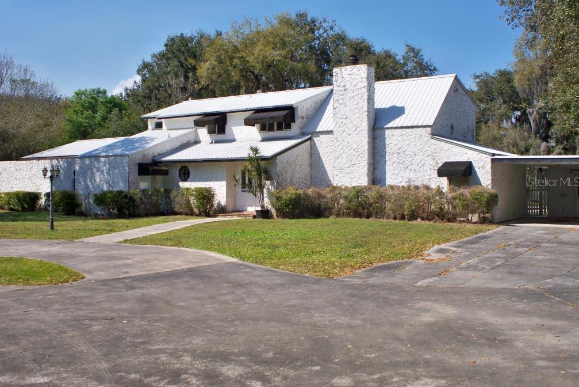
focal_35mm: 37
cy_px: 181
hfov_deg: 51.9
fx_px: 595
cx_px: 288
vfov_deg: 36.0
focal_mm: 7.54
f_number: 4.8
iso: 125
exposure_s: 1/800
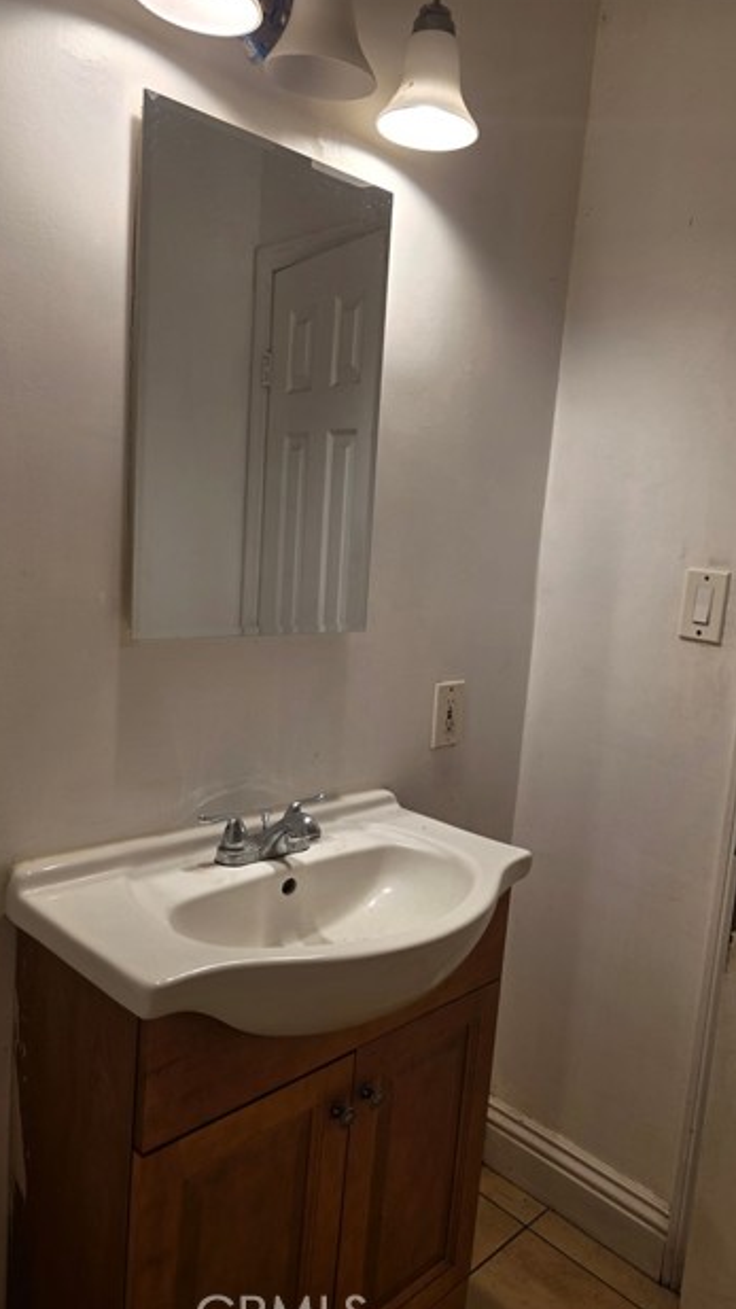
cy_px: 666
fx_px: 902
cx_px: 414
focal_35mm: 26
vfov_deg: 71.9
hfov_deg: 44.3
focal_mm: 6.3
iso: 64
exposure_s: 1/120
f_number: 1.7
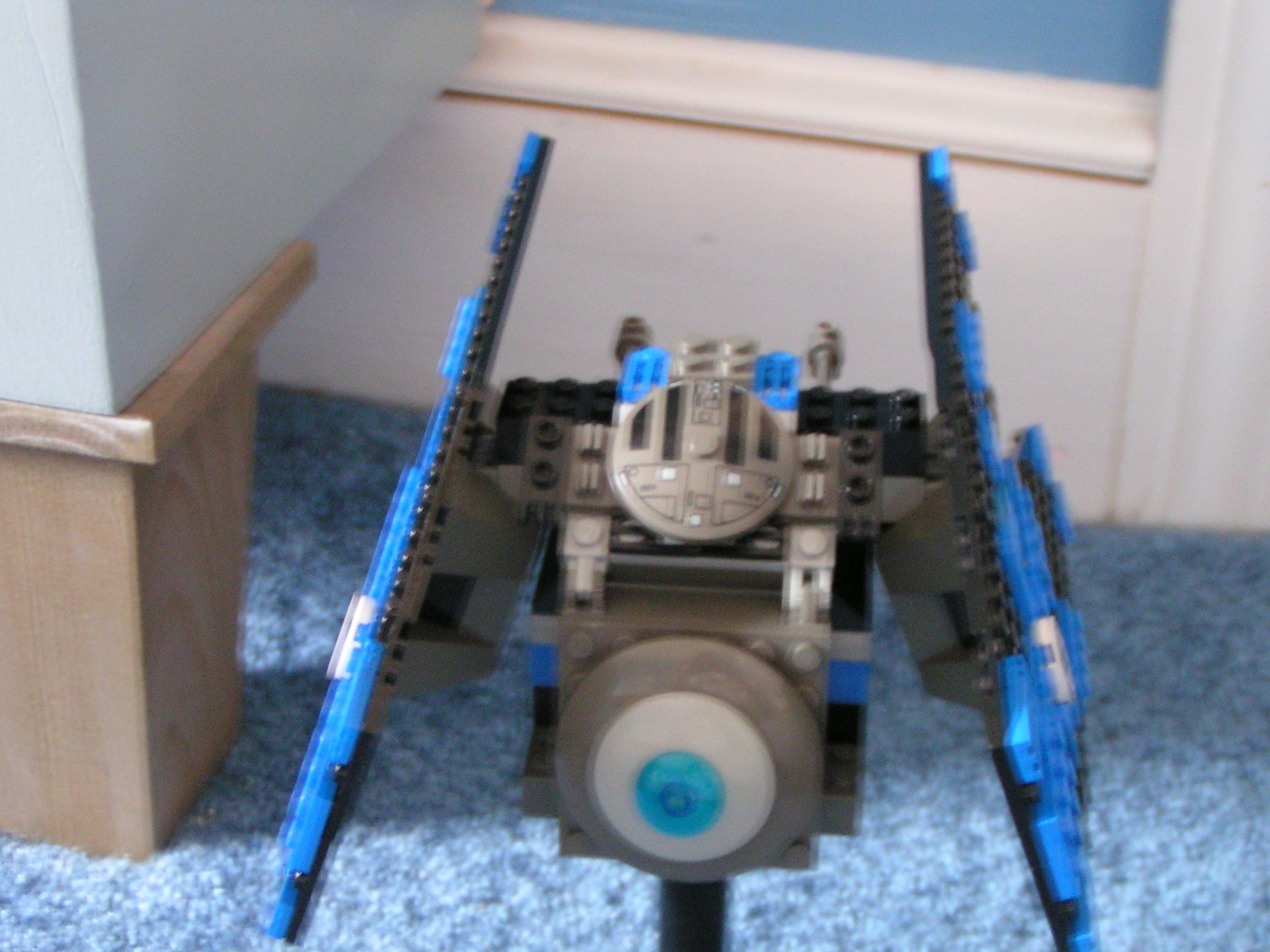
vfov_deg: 23.3
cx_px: 648
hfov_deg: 30.7
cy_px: 518
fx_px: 2312
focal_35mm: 63
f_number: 3.2
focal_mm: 8.7
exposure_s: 1/2
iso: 200
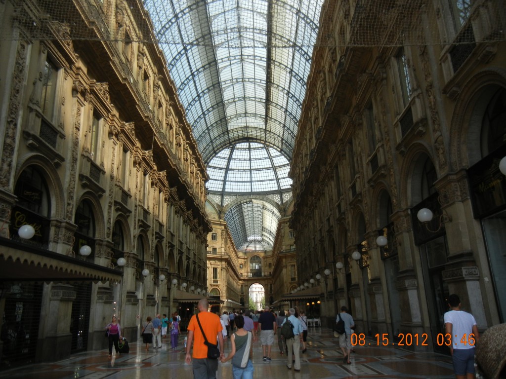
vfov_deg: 46.8
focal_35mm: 30
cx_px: 253
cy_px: 190
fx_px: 439
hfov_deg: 60.0
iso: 160
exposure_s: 1/427
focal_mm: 5.4
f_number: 3.5
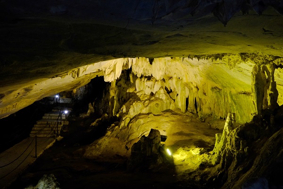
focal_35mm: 27
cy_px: 94
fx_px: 212
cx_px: 142
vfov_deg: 47.9
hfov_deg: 67.4
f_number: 4
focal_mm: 17.7
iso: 4000
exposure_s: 1/80
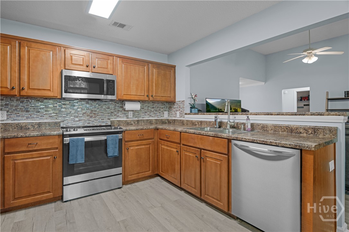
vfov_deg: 72.0
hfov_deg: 95.0
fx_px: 160
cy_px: 116
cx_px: 174
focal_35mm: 16
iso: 250
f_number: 7.1
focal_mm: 11
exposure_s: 1/3.33
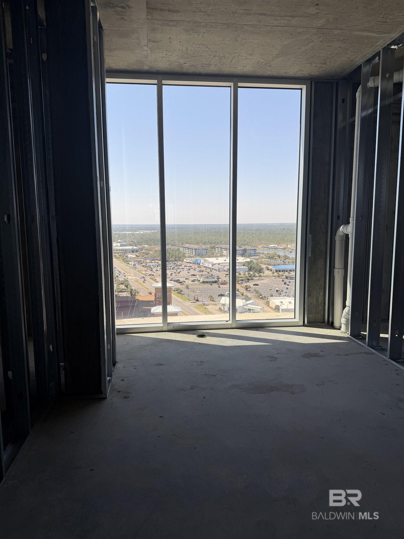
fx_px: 373
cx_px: 202
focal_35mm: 24
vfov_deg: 71.6
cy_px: 270
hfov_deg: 56.8
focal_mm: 6.76
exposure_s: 1/967
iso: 80
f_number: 1.78
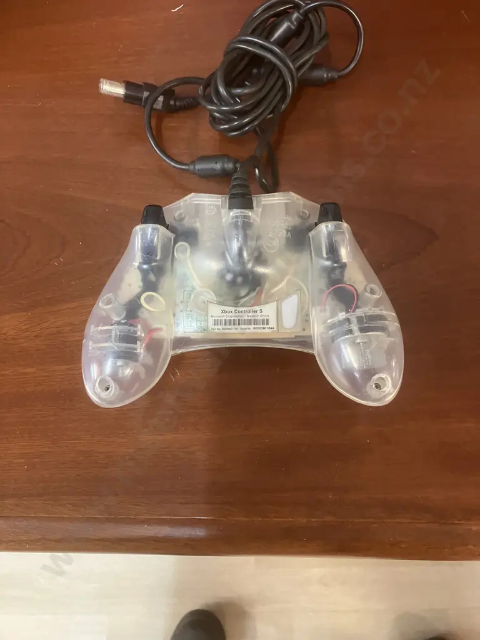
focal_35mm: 28
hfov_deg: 49.7
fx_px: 518
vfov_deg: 63.4
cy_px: 320
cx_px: 240
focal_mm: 3.99
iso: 320
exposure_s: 1/33
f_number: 1.8
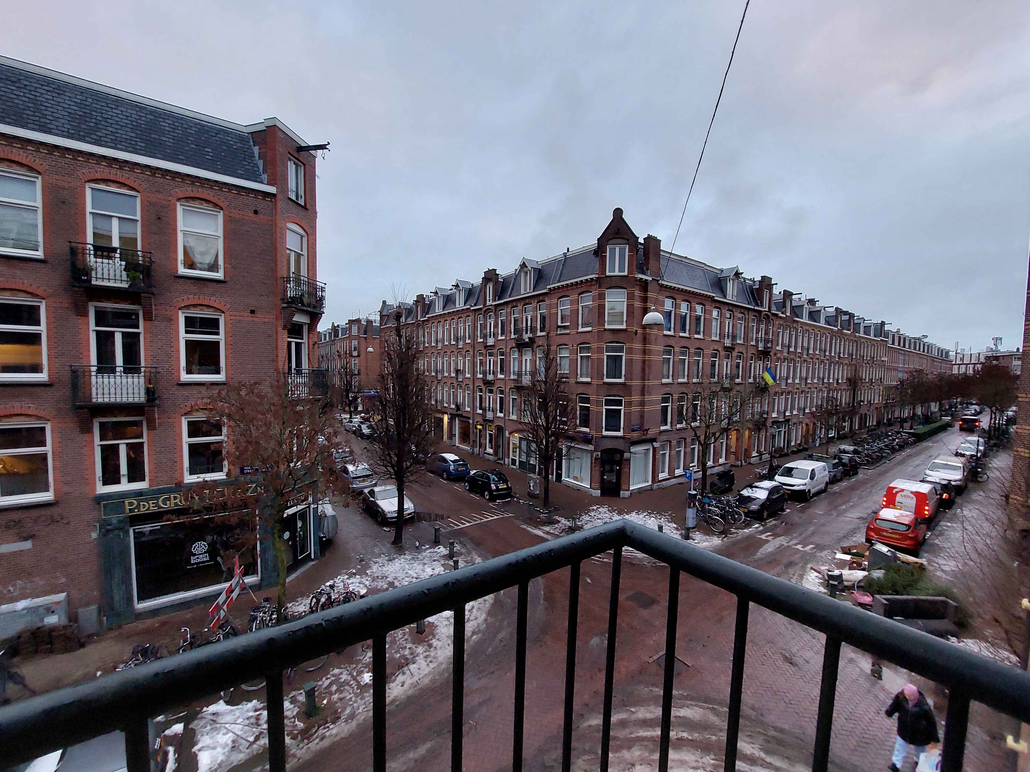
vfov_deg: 89.9
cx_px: 515
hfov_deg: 106.2
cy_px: 386
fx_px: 387
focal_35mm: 13
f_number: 2.2
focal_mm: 1.74
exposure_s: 1/50
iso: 125
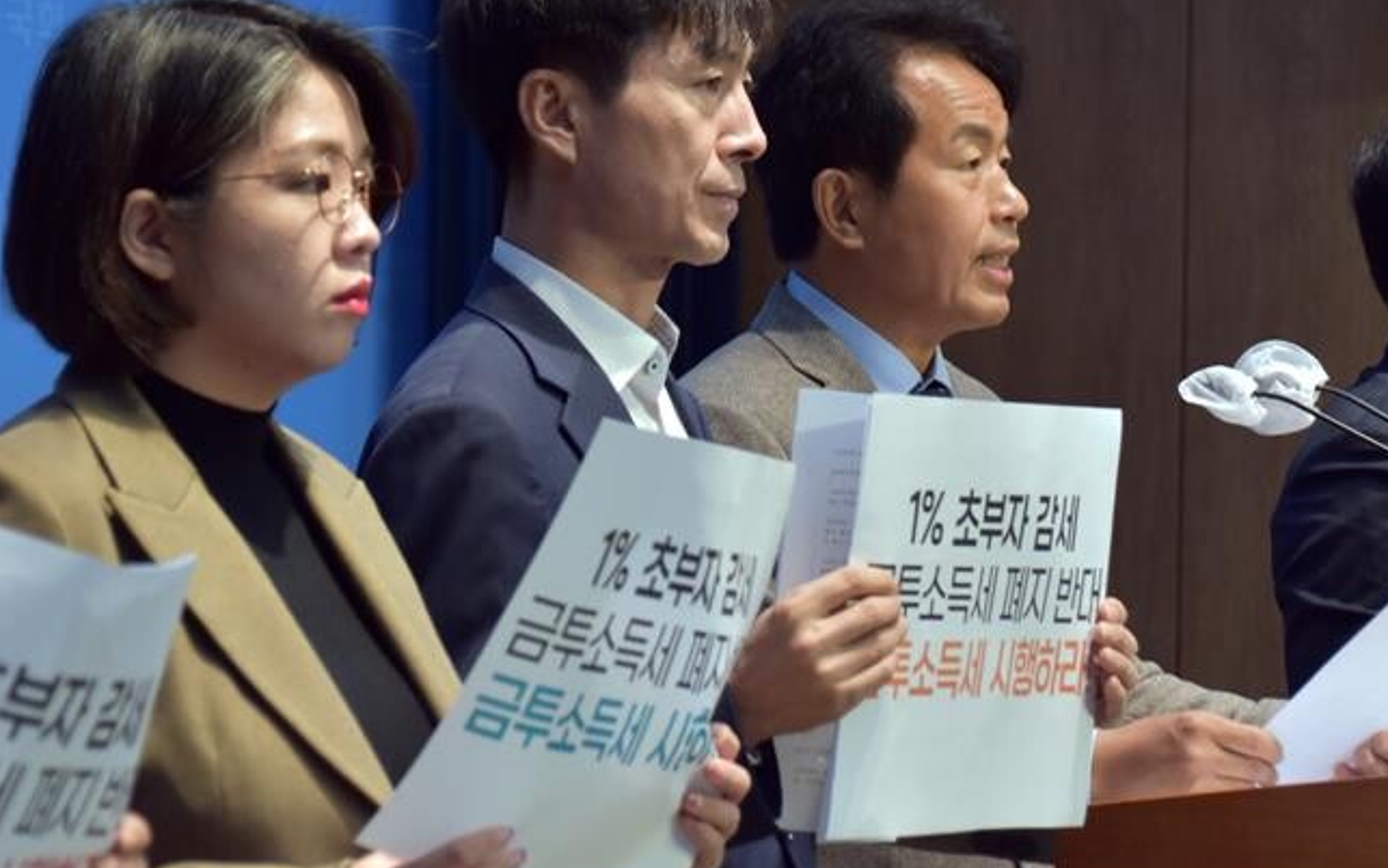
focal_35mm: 190
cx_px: 775
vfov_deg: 6.9
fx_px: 7188
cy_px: 178
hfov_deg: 11.0
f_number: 5.3
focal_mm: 78
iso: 640
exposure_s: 1/160
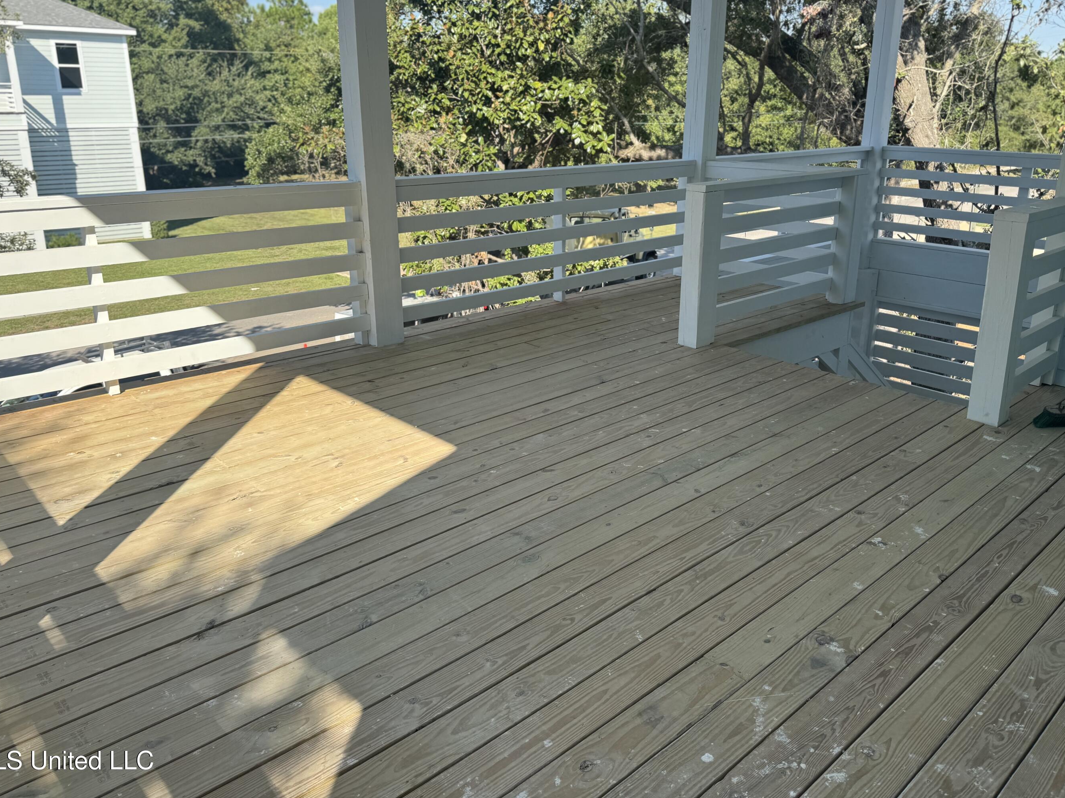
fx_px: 831
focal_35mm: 27
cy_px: 353
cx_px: 568
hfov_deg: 65.3
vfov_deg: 51.2
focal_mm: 6.76
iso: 80
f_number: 1.78
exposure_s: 1/1818
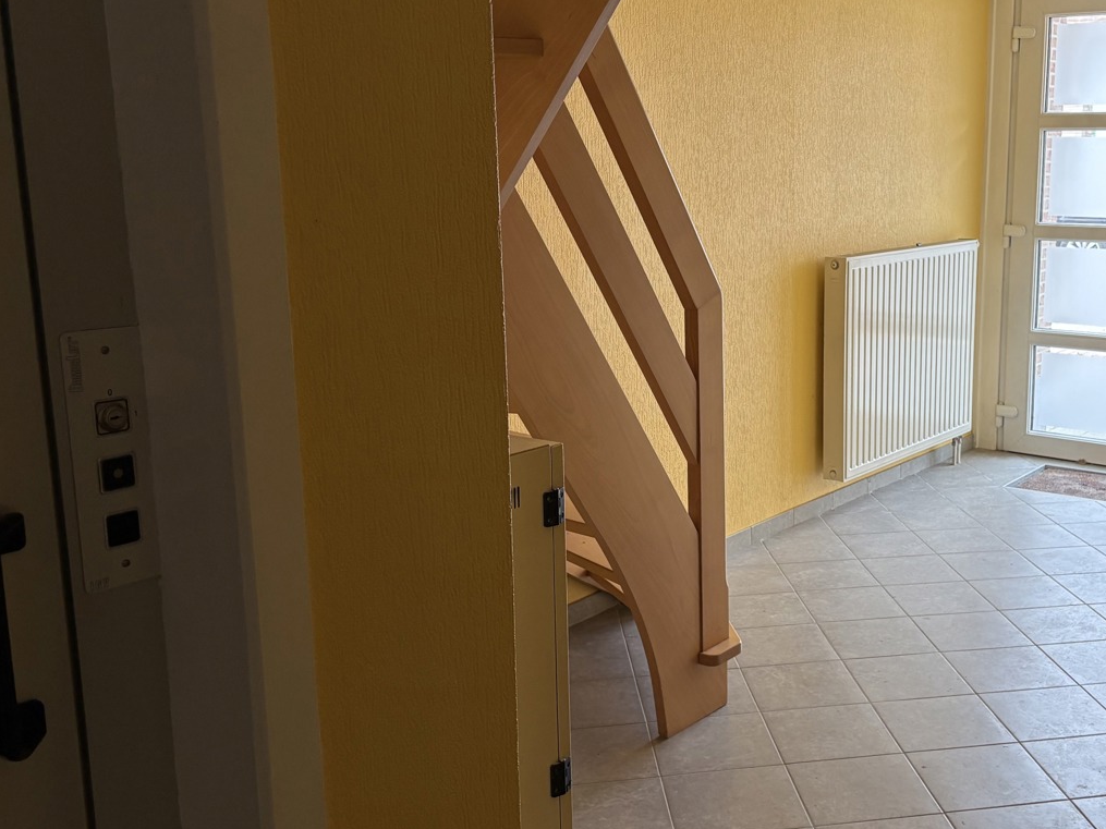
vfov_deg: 35.1
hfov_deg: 44.7
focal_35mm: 41
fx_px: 1310
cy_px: 405
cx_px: 782
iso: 125
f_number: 1.6
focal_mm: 5.96
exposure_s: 1/78
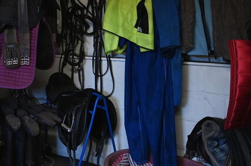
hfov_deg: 40.4
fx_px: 285
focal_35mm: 41
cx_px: -10
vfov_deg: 31.1
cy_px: 19
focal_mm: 17
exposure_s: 1/50
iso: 320
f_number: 3.5
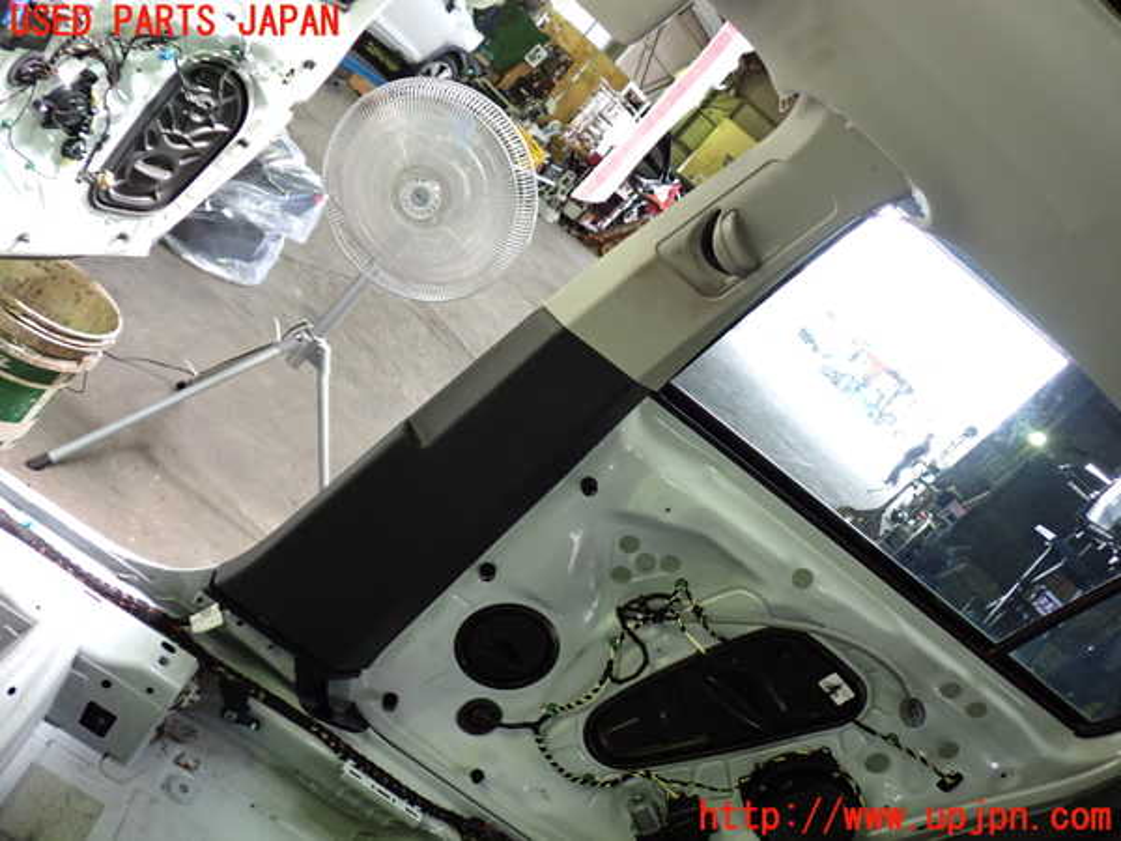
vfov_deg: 46.8
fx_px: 972
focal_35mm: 30
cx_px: 560
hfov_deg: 60.0
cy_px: 420
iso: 250
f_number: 2.3
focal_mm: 5.4
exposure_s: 1/30
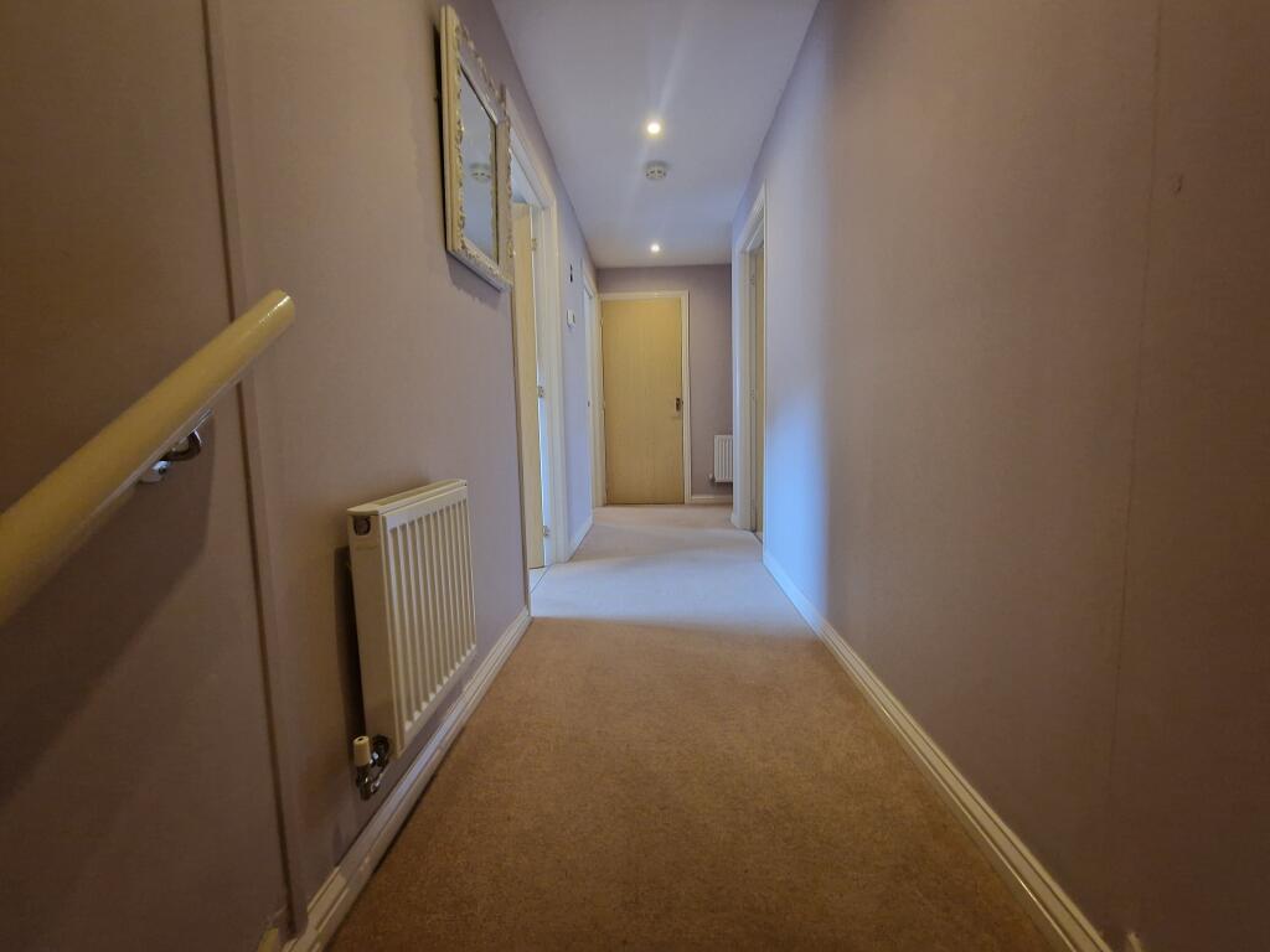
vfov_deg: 89.9
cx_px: 635
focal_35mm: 13
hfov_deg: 106.2
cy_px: 476
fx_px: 477
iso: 800
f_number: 2.2
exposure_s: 1/33
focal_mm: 2.2
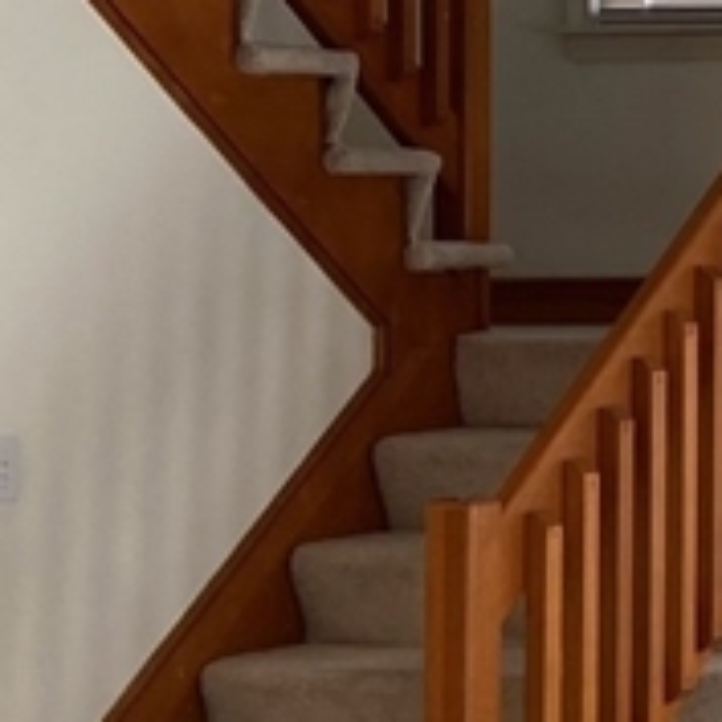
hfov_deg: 10.9
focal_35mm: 133
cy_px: 220
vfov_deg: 13.1
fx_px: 3138
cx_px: 1803
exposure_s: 1/120
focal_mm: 4.25
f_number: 1.8
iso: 40
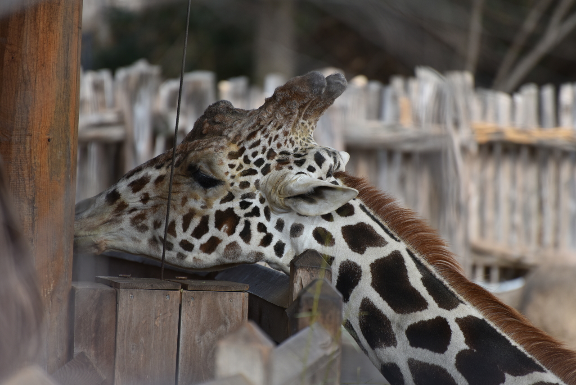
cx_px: 288
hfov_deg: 6.9
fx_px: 4801
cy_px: 192
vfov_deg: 4.6
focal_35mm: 300
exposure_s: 1/640
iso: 500
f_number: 5.6
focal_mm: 300
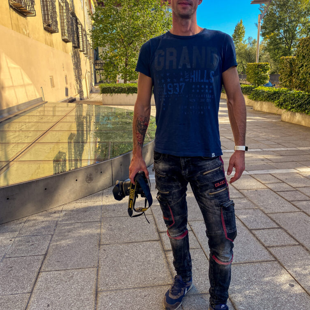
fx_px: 314
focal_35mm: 31
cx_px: 155
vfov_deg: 52.5
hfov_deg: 52.5
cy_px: 156
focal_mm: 4.25
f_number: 1.8
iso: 32
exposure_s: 1/1000
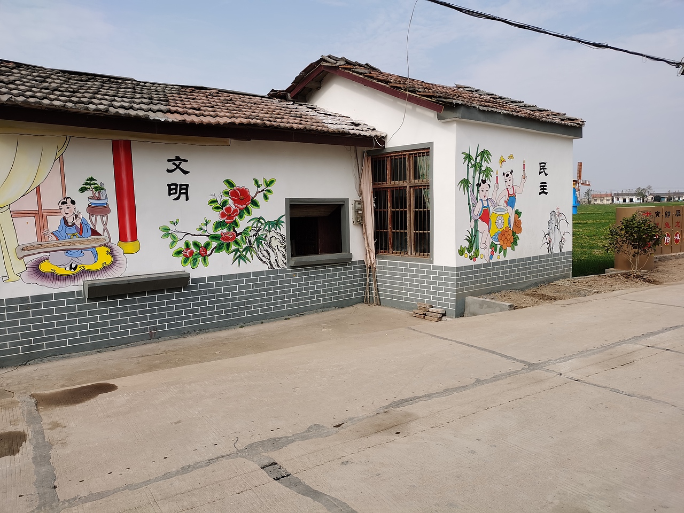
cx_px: 342
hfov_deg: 65.3
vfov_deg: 51.4
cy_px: 256
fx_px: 534
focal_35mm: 27
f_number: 1.8
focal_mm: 5.58
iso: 50
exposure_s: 1/2725
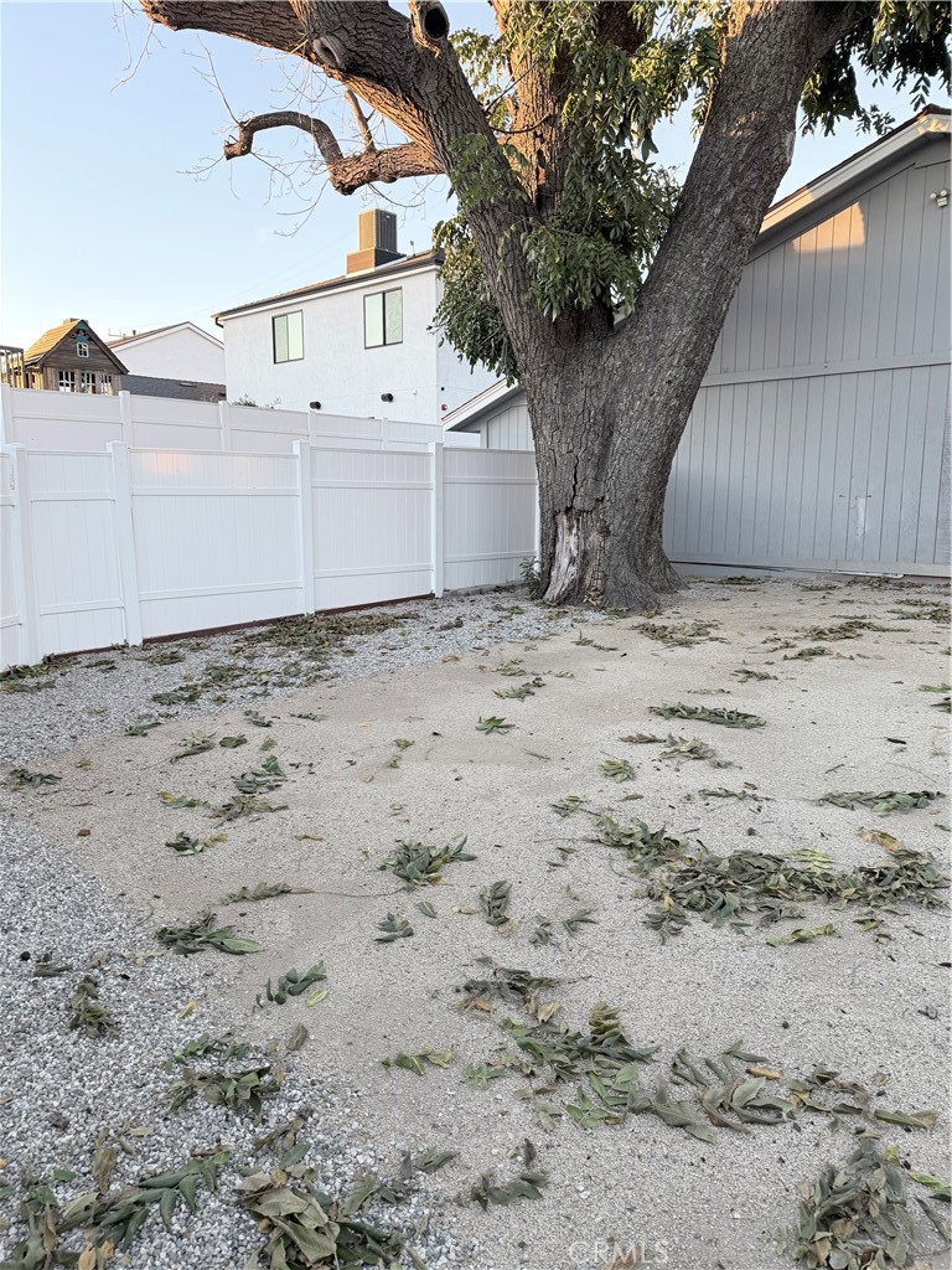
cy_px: 635
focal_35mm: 24
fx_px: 880
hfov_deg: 56.8
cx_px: 476
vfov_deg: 71.6
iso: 100
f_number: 1.78
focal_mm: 6.76
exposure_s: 1/185
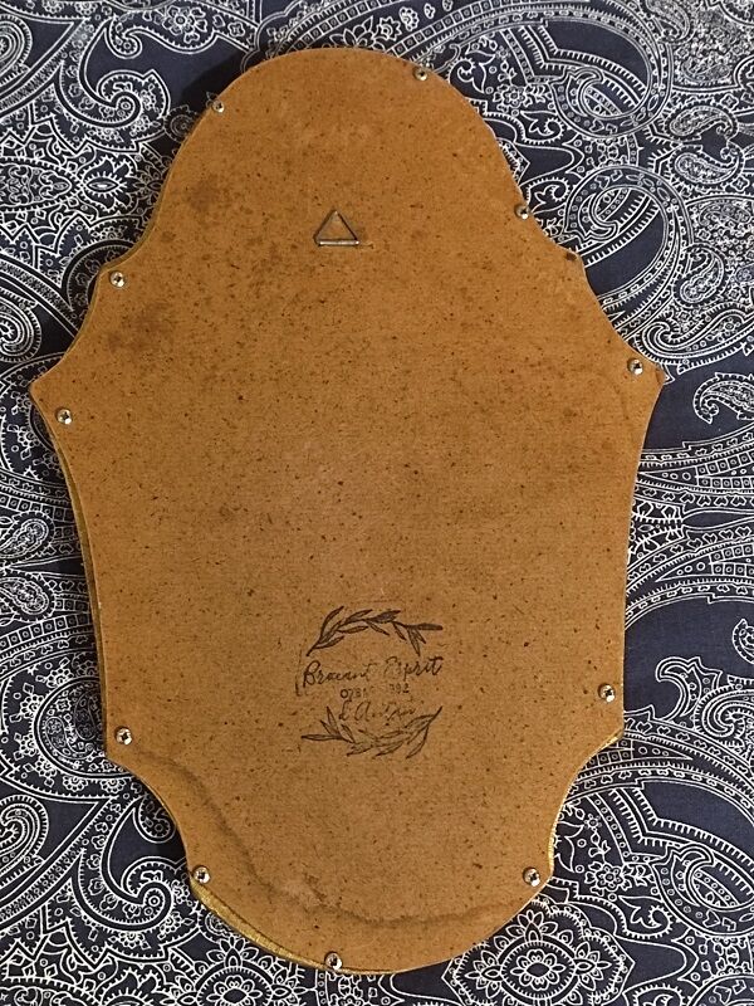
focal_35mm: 26
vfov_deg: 67.3
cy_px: 503
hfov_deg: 53.1
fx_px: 755
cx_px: 377
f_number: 1.79
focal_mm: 4.74
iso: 2685
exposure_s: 1/17
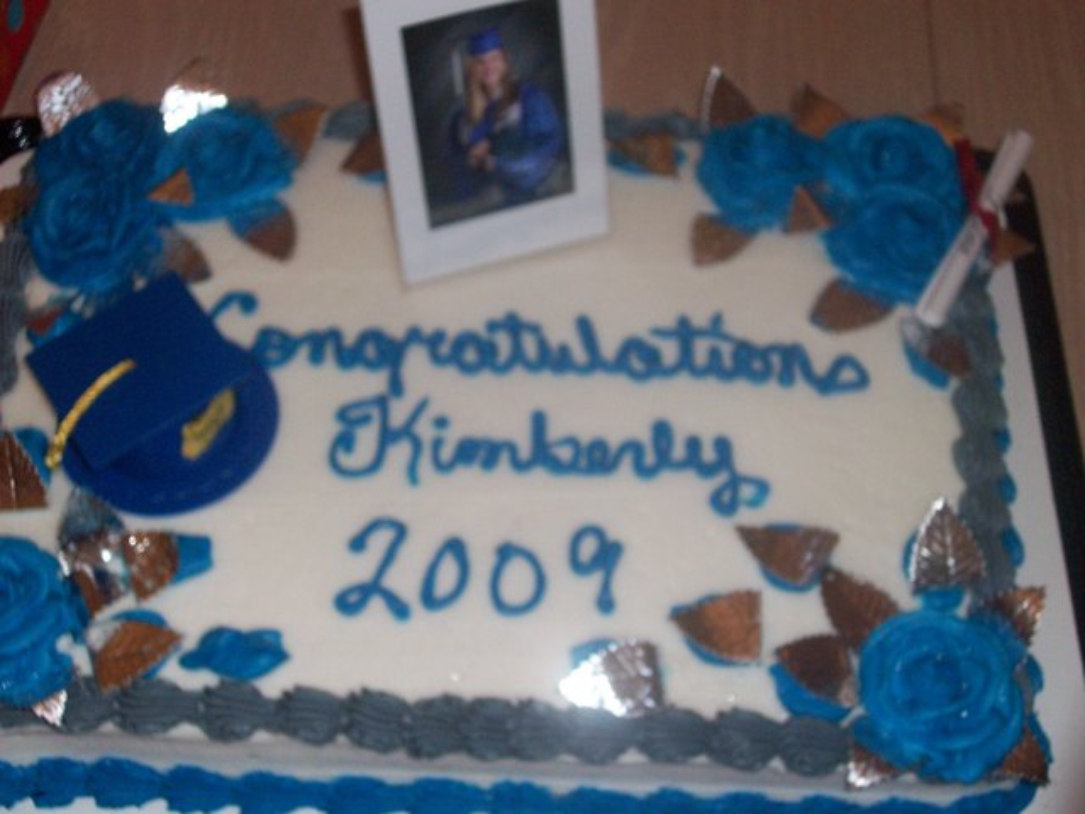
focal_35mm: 53
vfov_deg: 27.5
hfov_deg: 36.2
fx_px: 1661
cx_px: 542
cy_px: 407
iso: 160
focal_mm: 8.8
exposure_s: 1/70.6
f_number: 3.6
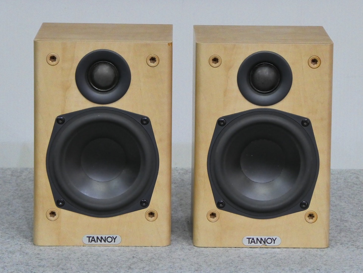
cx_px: 182
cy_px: 136
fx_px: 1940
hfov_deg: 10.7
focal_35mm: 185
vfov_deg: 8.0
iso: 1600
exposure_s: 1/60
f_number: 5.6
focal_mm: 33.2
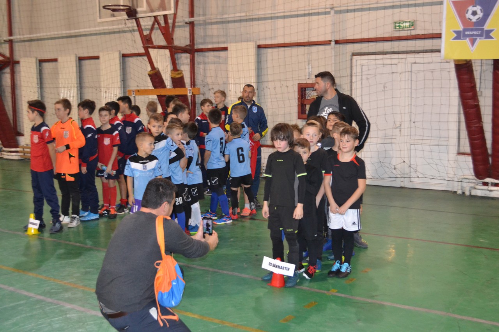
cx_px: 250
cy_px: 166
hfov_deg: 45.0
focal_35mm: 44
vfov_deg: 30.8
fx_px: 603
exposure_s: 1/60
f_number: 4.5
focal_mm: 29
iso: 2500
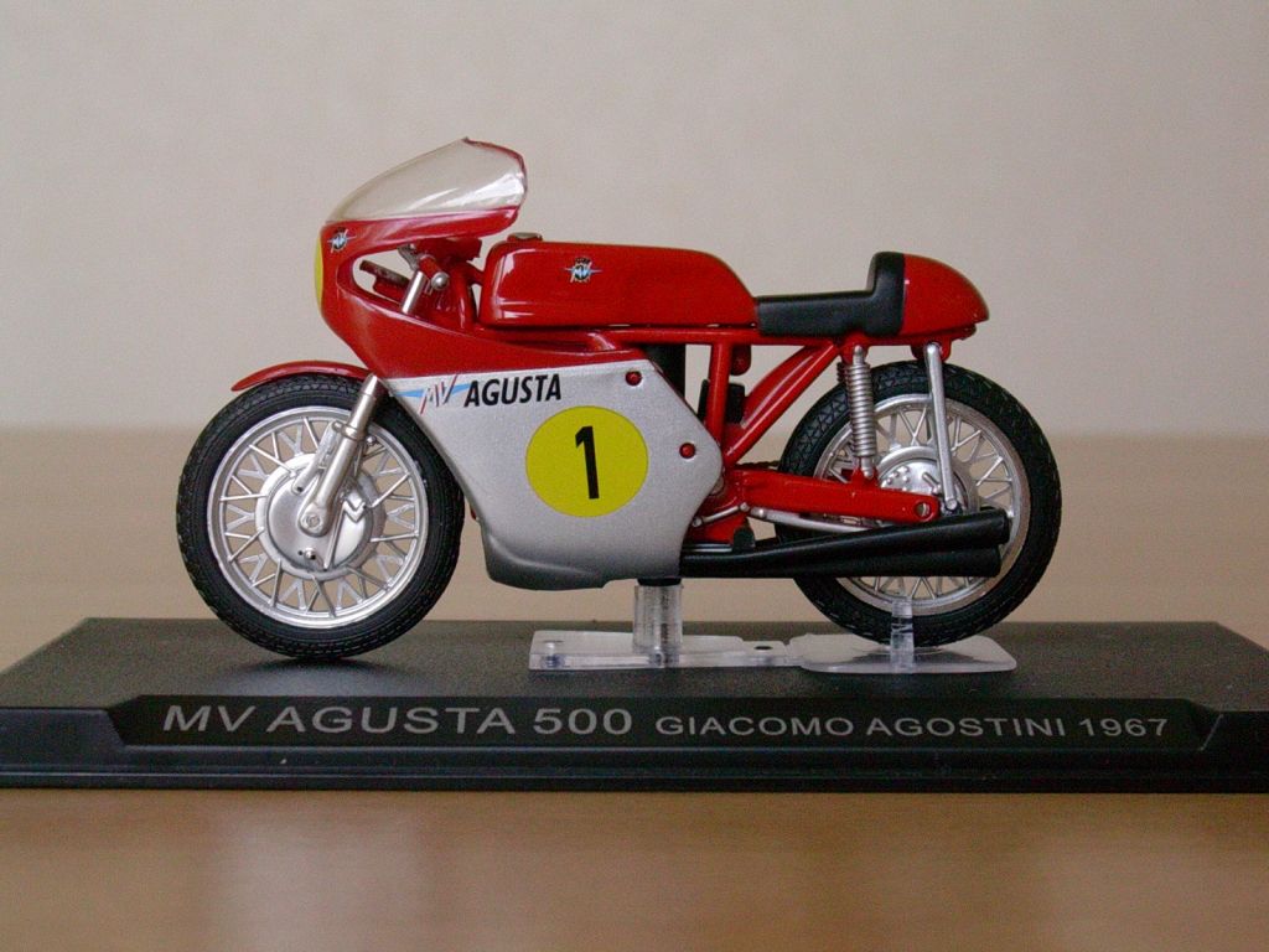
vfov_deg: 21.9
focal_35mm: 67
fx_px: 2456
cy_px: 476
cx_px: 634
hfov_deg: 29.0
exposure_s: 1/26.9
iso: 200
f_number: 3.6
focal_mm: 10.2
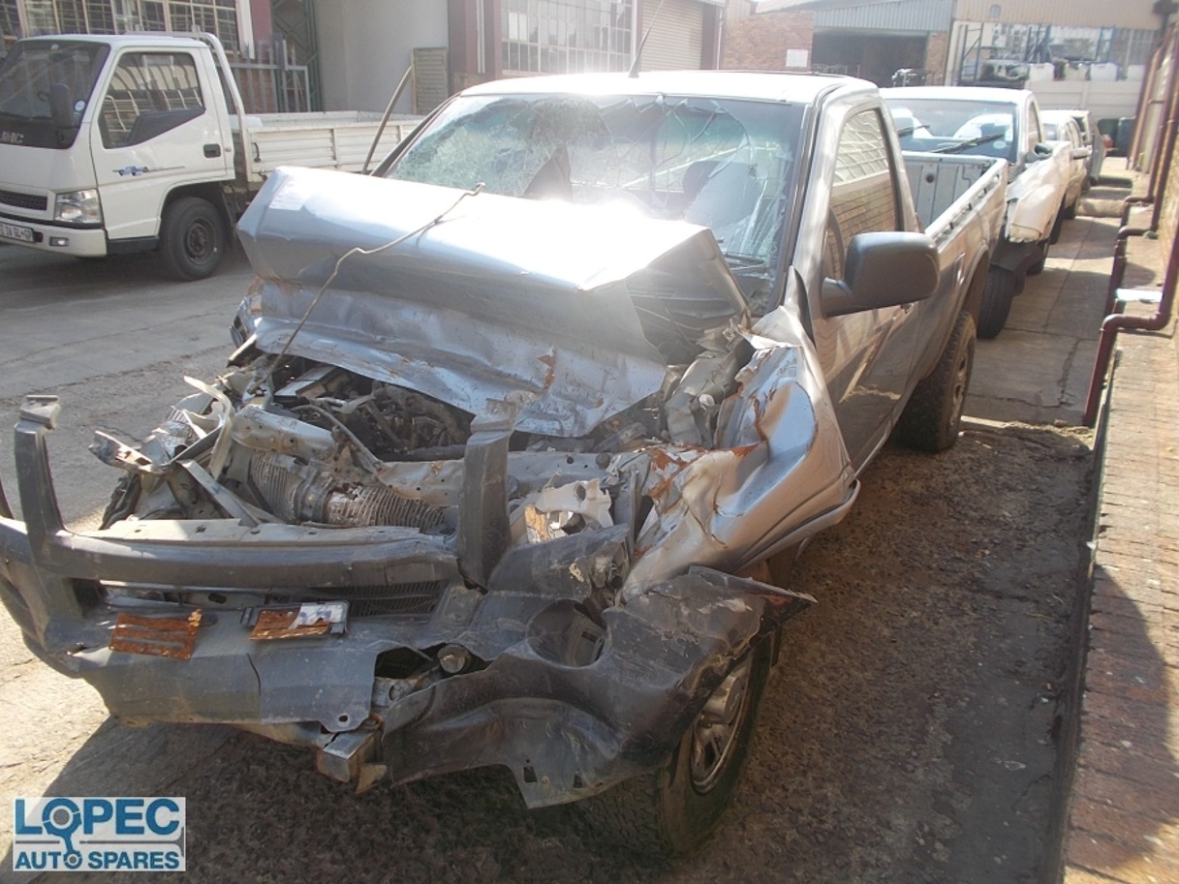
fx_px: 886
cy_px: 442
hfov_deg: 67.3
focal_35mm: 26
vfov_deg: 53.1
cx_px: 590
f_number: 3.2
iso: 80
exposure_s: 1/200
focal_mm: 4.6
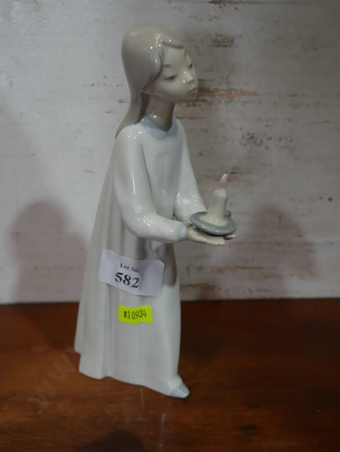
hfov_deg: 36.0
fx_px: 523
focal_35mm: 40
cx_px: 170
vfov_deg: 46.8
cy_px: 226
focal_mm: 20
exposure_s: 1/60
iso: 250
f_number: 4.5
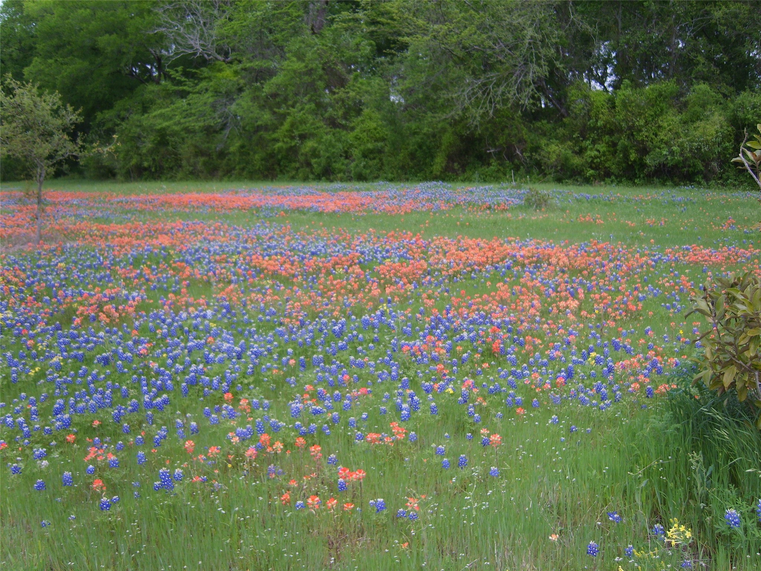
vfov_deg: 40.7
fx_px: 769
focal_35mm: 35
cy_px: 286
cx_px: 380
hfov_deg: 52.6
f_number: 2.8
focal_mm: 7.4
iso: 50
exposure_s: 1/750
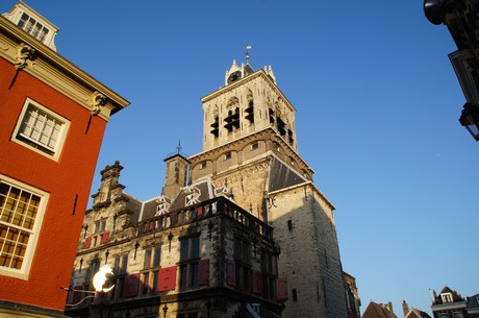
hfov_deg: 67.5
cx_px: 240
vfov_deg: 47.8
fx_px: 359
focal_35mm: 27
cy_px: 159
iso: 100
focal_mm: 18
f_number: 11
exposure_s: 1/80
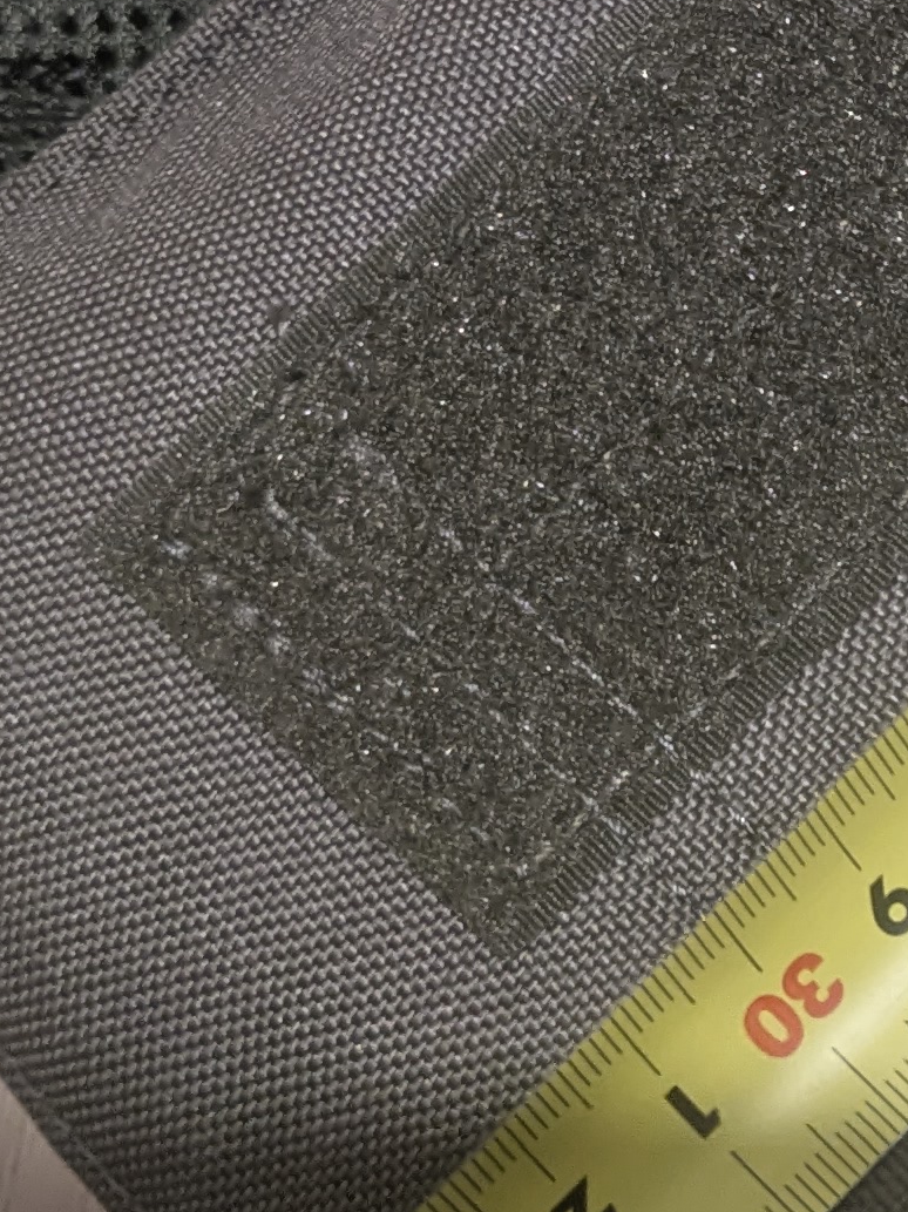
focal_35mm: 112
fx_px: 3920
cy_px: 161
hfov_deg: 12.6
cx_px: 1315
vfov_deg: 17.4
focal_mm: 5.43
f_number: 1.89
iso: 697
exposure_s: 1/25
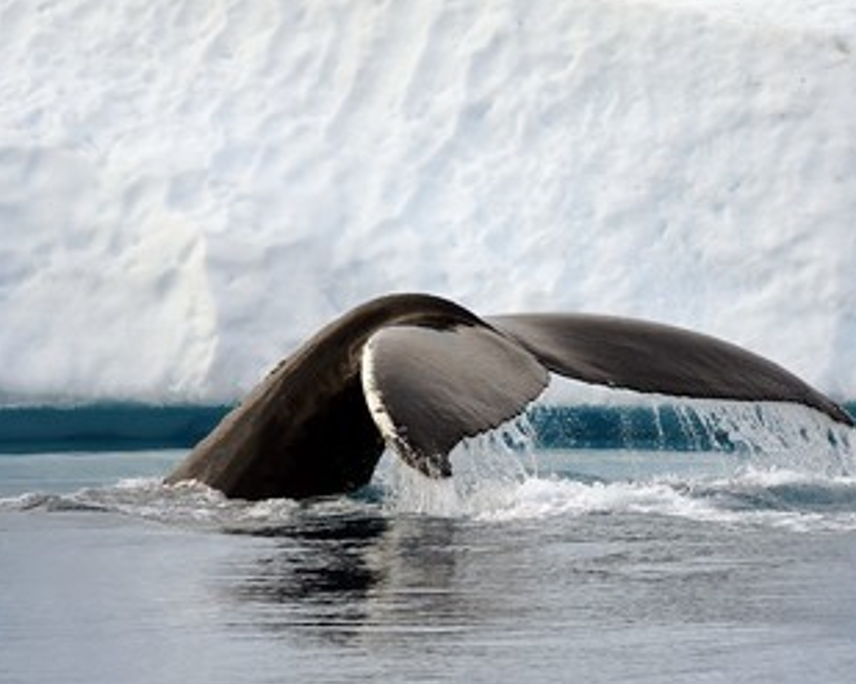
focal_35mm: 357
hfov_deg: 5.4
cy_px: 324
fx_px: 9041
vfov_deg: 4.3
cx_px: 479
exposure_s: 1/640
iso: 400
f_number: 9
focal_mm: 280
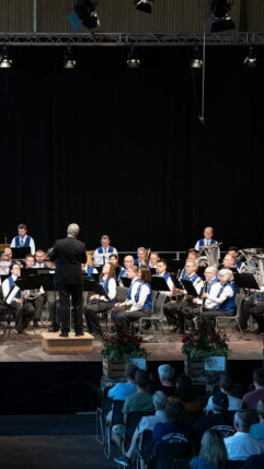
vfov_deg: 19.3
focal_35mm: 111
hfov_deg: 10.8
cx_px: -16
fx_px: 1383
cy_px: 233
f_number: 8
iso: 4000
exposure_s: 1/125
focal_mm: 70
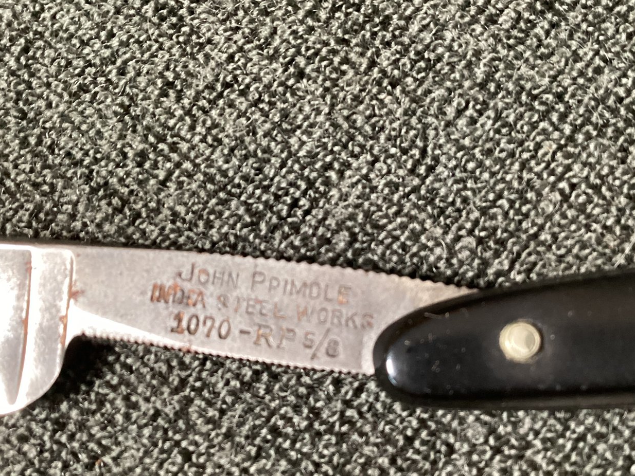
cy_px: 291
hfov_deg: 48.9
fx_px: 697
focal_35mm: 38
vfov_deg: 37.6
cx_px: 347
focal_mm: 3.3
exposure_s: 1/30
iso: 400
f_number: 2.4
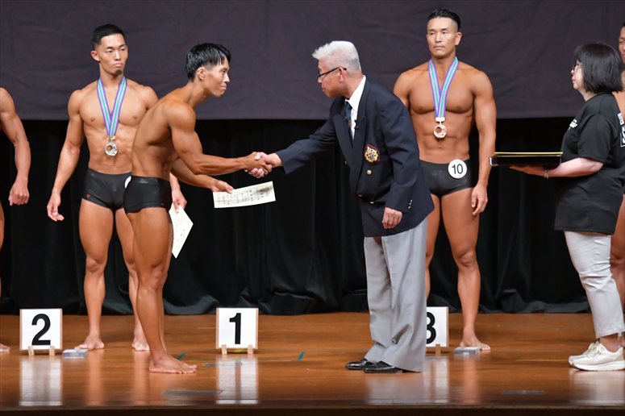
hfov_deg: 7.6
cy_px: 208
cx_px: 312
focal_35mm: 270
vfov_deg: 5.1
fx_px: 4685
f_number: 5.6
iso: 5000
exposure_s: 1/400
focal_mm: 180
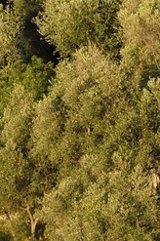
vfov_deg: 3.2
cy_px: -339
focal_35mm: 635
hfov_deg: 2.2
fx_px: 4245
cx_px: -173
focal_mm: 98
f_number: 10
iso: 200
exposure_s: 1/320
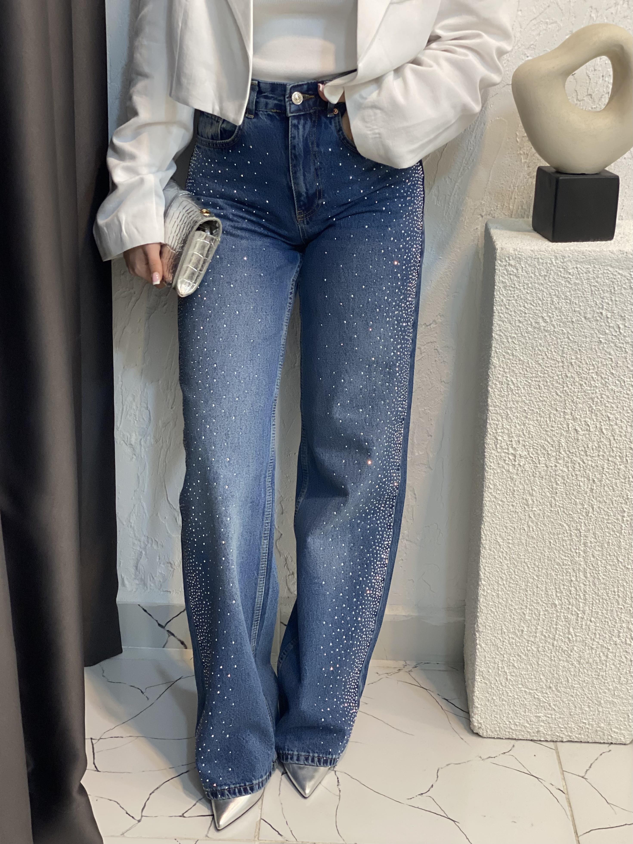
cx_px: 316
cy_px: 422
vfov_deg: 36.8
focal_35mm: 52
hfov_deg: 28.0
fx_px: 1268
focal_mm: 6
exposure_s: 1/100
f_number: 2
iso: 160
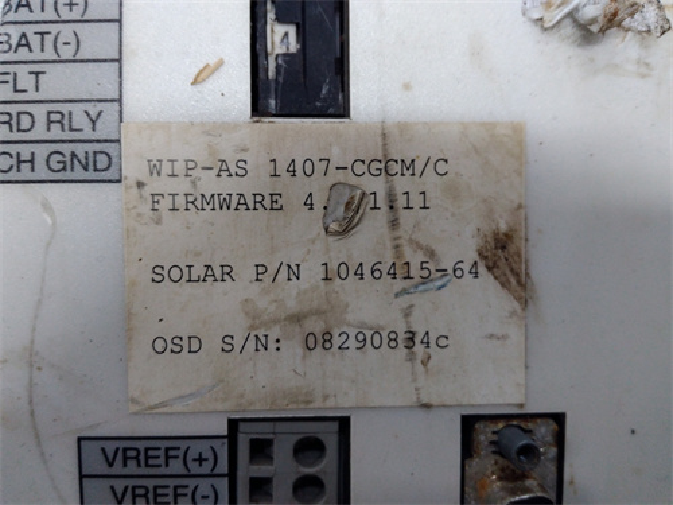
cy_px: 252
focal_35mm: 27
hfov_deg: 65.3
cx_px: 336
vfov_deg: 51.4
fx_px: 525
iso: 294
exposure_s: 1/33
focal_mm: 3.79
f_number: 2
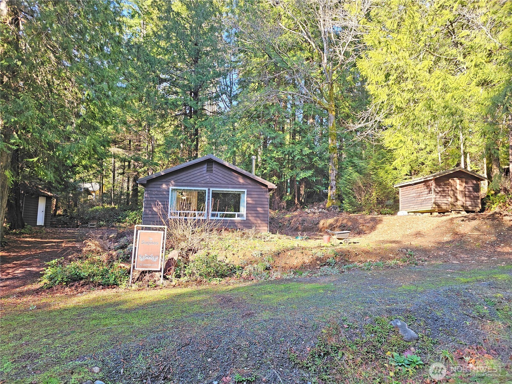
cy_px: 192
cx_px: 256
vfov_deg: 58.9
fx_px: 340
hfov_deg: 73.9
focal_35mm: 23
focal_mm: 6.3
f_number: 1.7
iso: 32
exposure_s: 1/120
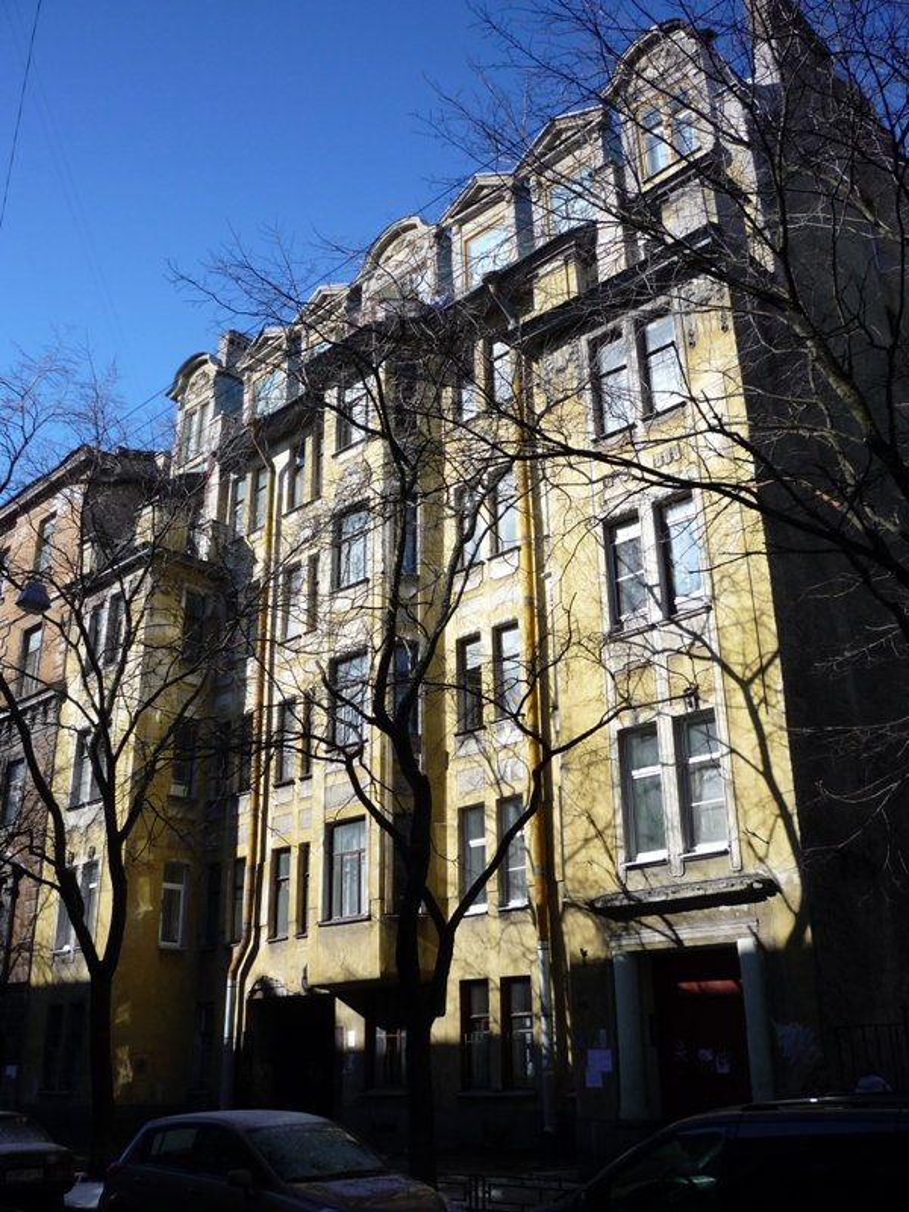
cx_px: 454
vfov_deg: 56.8
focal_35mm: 32
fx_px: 1120
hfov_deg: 44.2
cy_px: 606
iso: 100
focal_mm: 5.2
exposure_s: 1/400
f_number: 4.5
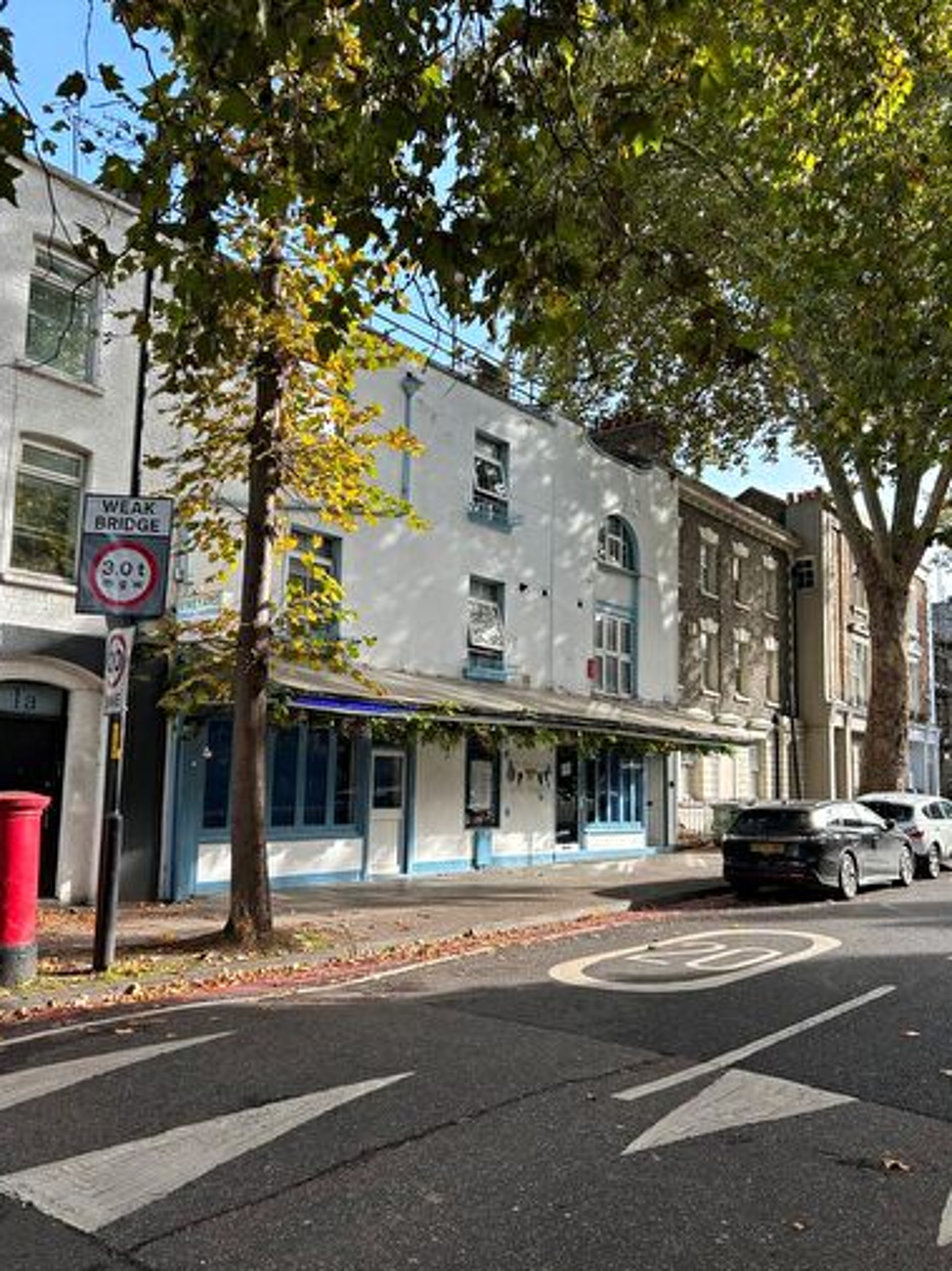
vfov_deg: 65.3
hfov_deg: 51.3
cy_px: 657
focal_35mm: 27
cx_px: 470
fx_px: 991
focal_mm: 5.7
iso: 50
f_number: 1.5
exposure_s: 1/917
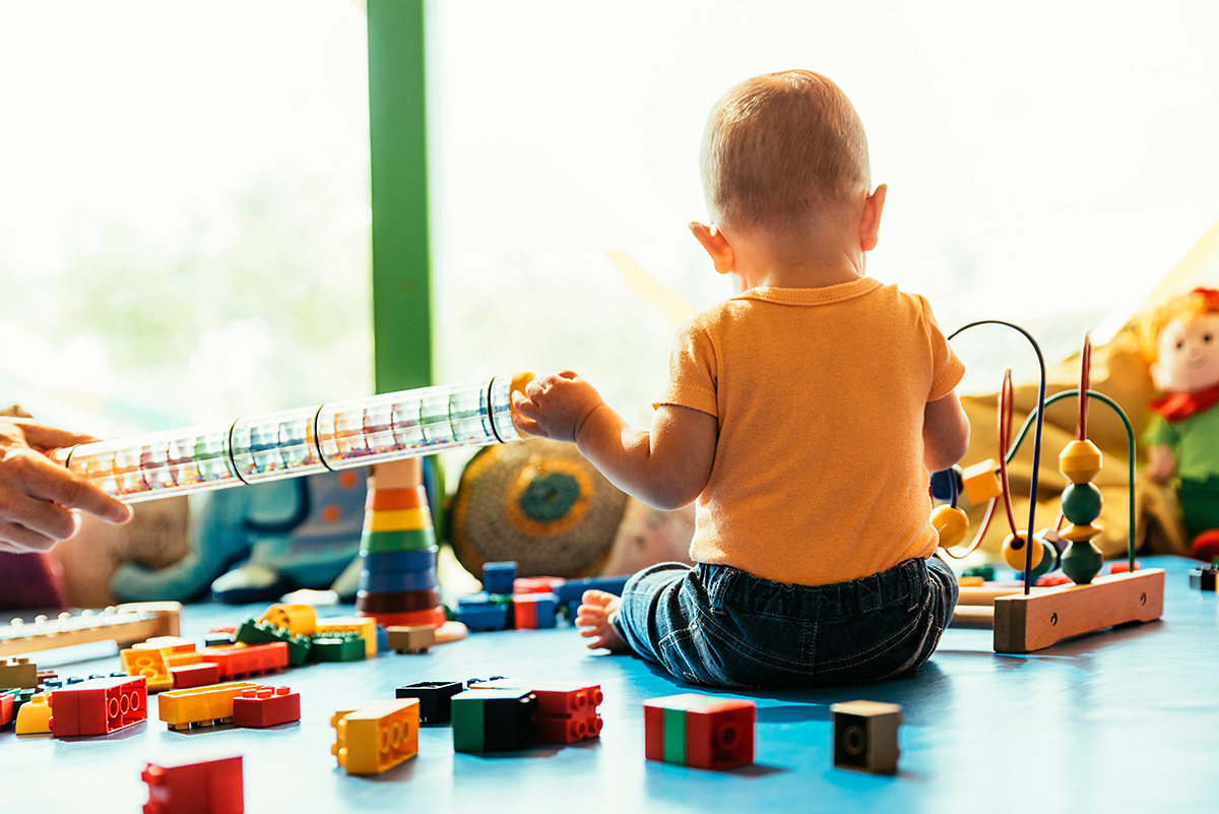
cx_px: 610
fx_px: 1694
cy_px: 407
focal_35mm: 50
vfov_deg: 27.0
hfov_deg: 39.6
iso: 320
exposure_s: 1/320
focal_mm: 50
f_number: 3.2
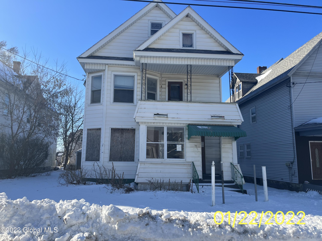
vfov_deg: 53.1
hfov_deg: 67.3
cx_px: 161
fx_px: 242
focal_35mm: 26
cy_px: 120
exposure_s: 1/2571
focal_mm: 5.1
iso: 50
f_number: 1.6
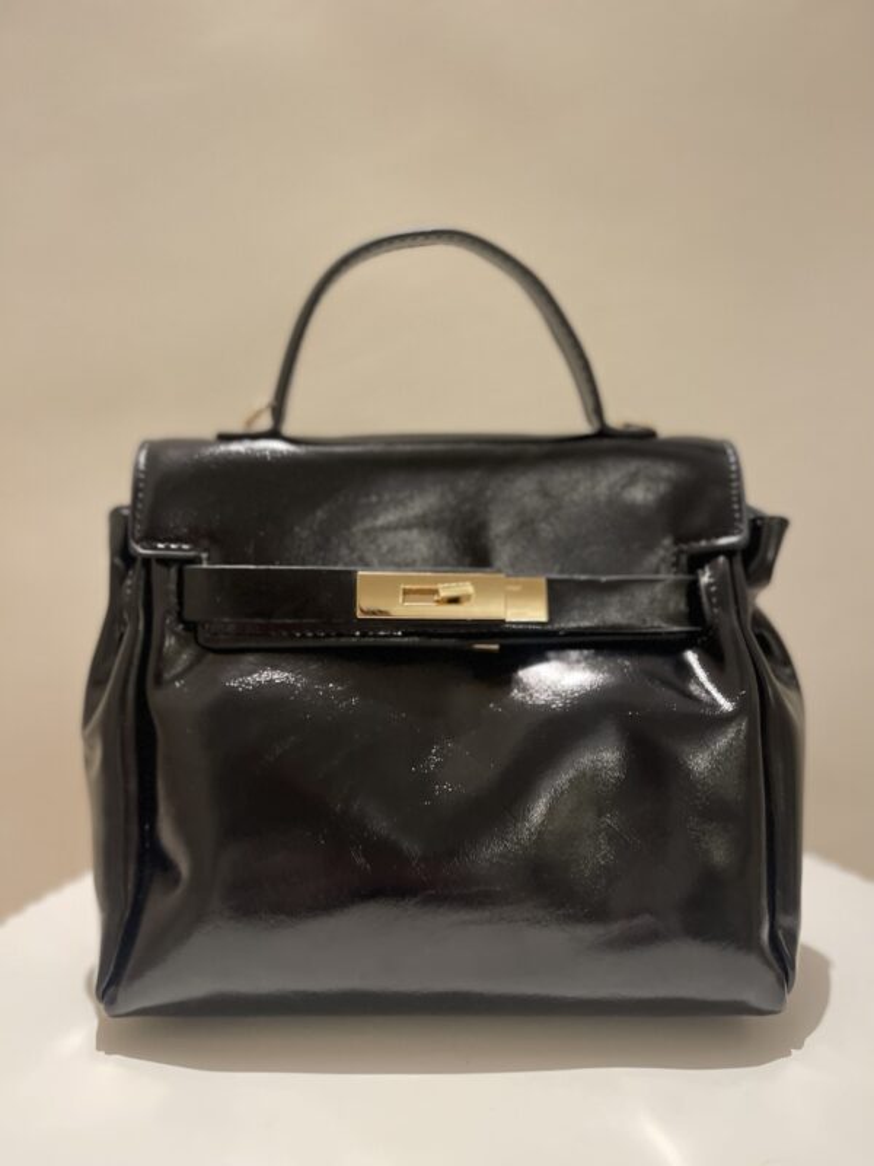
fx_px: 875
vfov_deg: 67.3
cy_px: 583
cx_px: 437
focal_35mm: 26
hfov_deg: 53.1
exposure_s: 1/50
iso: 400
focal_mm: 5.1
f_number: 1.6
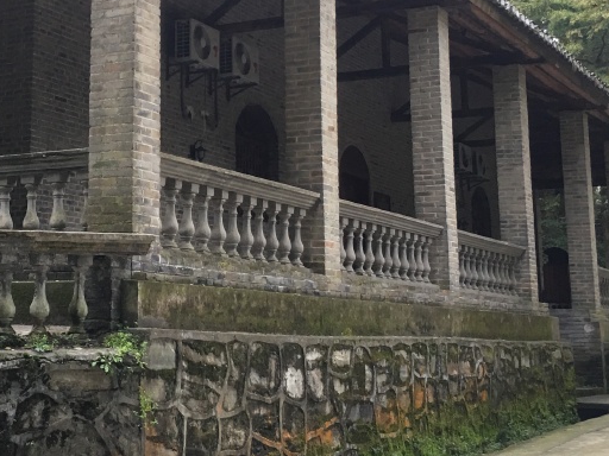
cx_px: 90
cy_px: 116
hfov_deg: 27.8
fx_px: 1196
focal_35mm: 68
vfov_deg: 21.4
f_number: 2.2
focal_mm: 4.15
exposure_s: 1/17
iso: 32
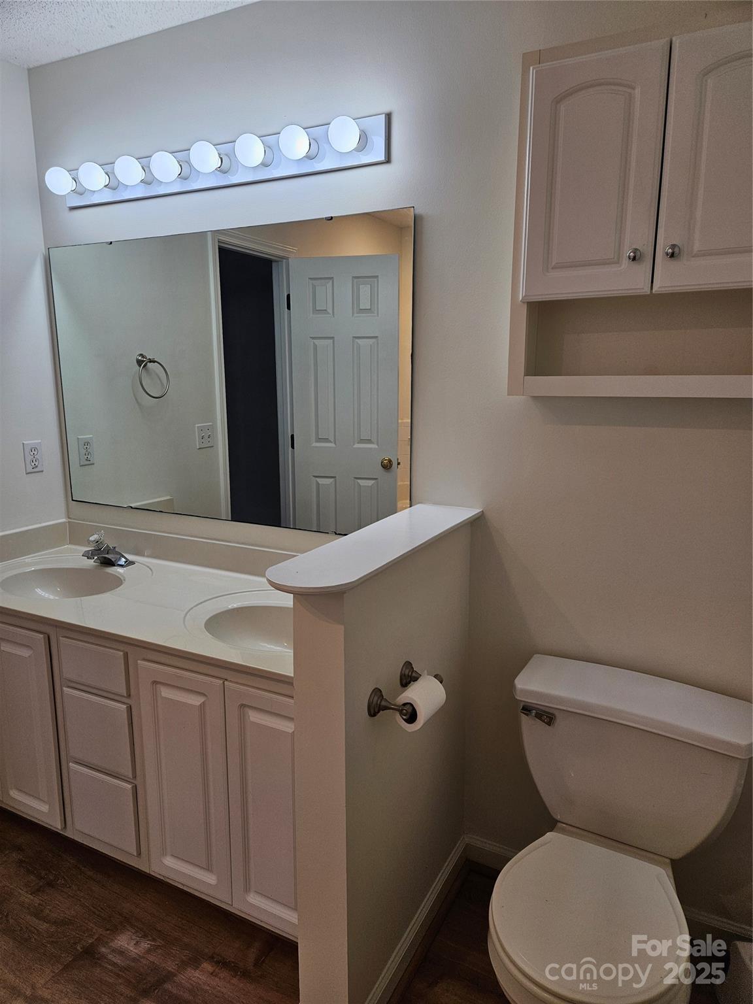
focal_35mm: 23
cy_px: 502
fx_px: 667
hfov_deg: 58.9
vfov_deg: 73.9
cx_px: 376
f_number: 1.8
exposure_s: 1/120
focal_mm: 5.4
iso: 64
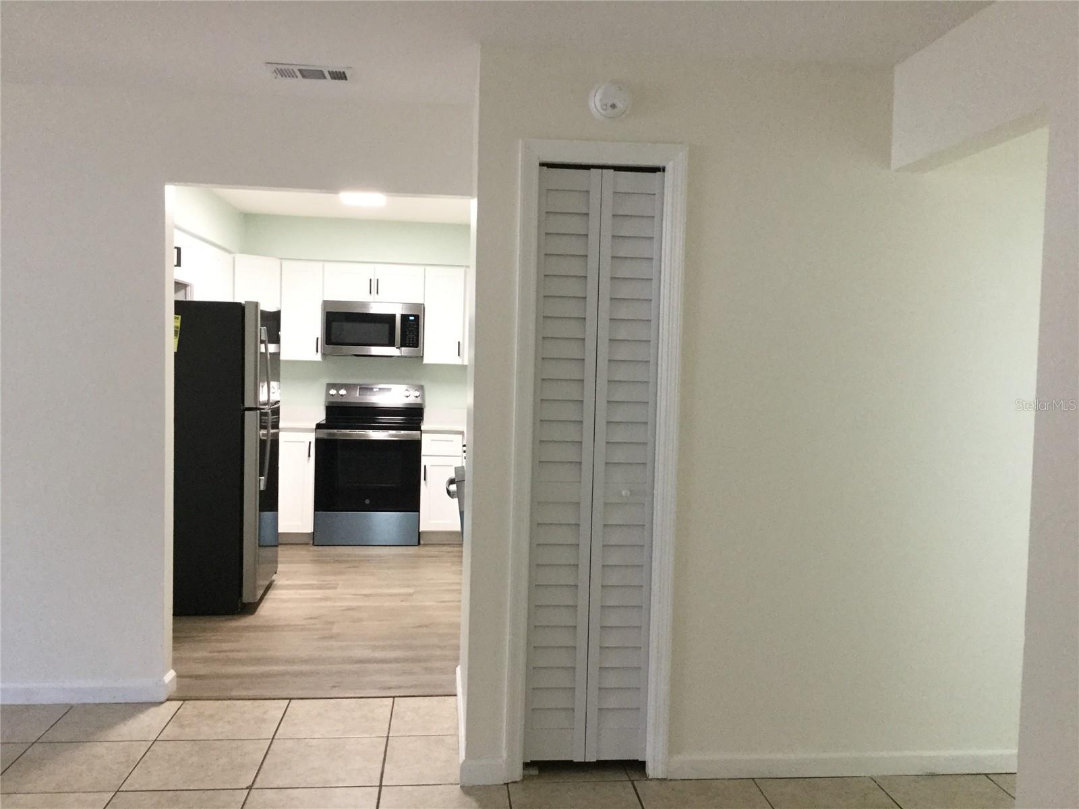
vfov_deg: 45.4
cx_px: 540
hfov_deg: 58.4
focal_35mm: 31
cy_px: 404
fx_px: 966
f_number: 2.4
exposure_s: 1/30
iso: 100
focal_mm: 3.3
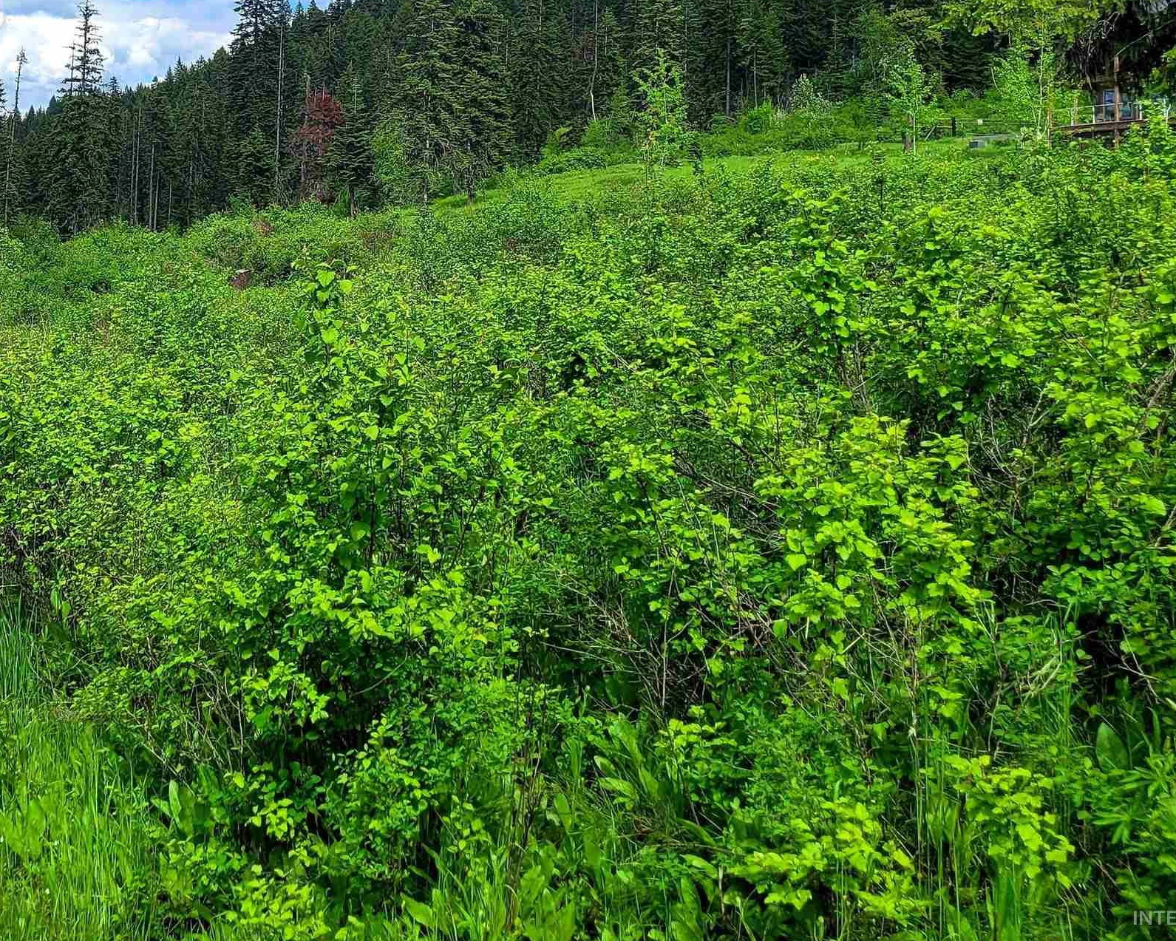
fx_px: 1706
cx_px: 169
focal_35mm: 49
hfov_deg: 36.2
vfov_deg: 29.9
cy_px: 143
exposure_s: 1/3333
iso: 40
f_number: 1.8
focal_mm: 5.4
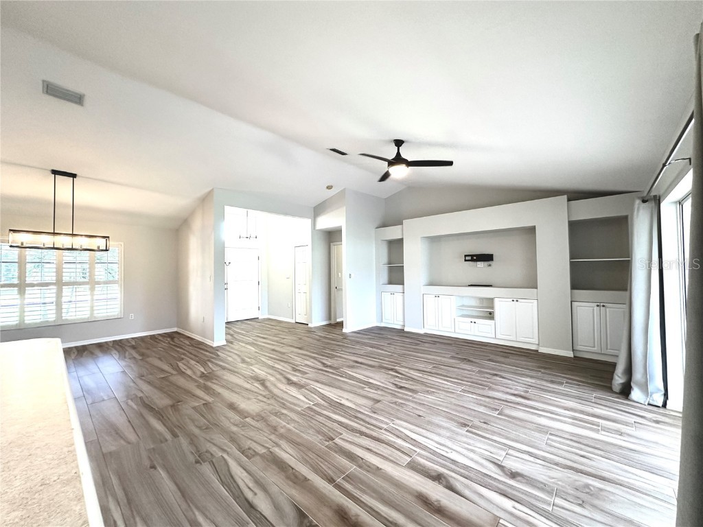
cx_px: 352
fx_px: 284
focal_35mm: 14
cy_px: 264
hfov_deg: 102.1
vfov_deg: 85.7
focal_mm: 2.22
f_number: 2.2
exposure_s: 1/120
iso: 200
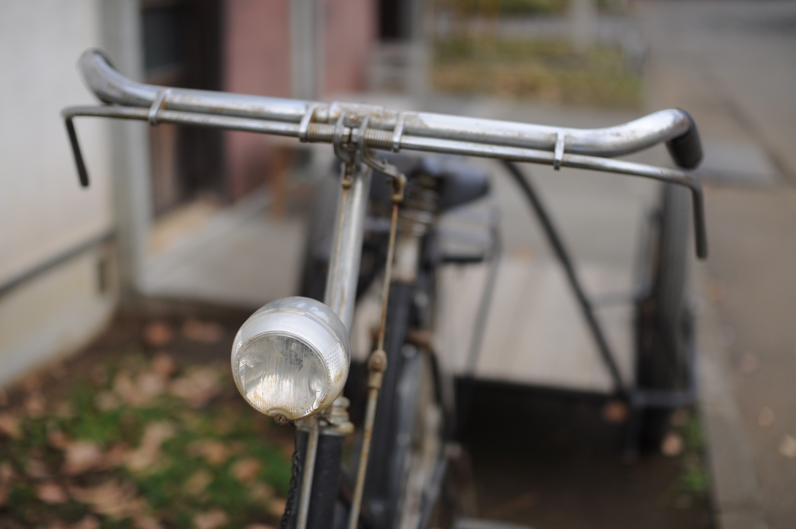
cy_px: 264
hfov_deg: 43.7
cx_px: 398
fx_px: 994
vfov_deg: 29.8
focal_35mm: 45
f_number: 2
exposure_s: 1/320
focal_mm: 30
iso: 200
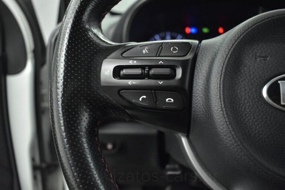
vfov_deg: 41.8
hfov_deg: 59.5
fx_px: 250
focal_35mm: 32
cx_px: 142
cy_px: 95
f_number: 3.8
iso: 1600
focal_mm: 21
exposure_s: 1/60
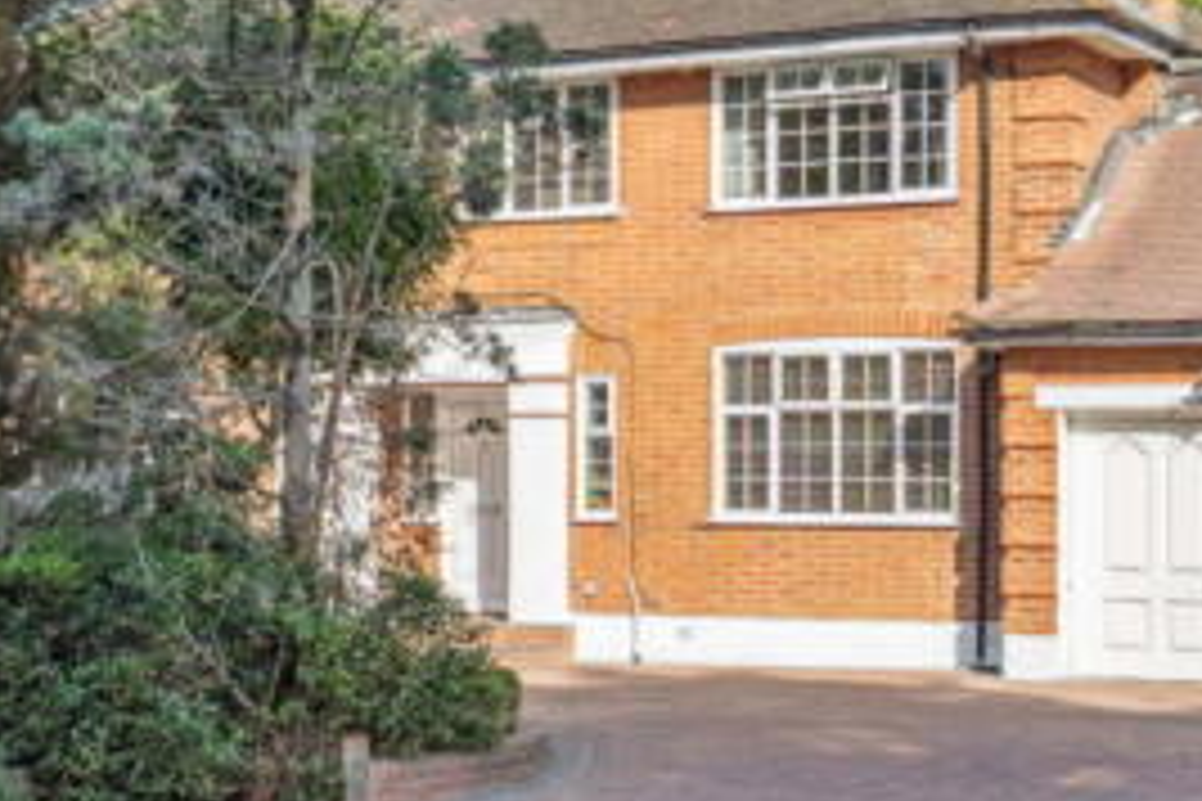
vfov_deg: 15.7
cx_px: 308
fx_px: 2871
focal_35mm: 86
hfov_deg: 23.4
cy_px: 106
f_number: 5.6
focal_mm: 35
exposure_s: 1/1600
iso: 640
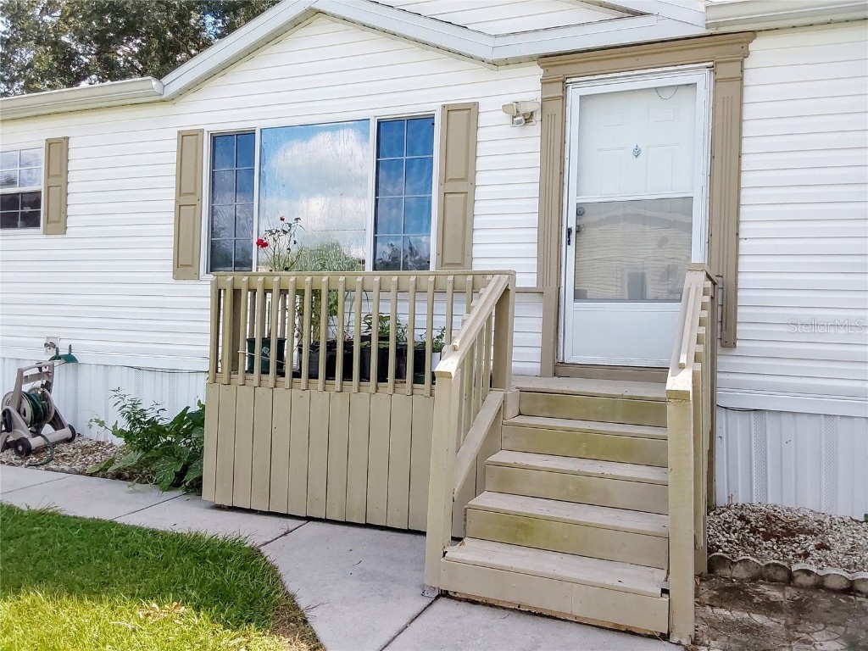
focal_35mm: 28
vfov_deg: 49.7
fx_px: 702
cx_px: 434
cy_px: 326
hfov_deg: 63.4
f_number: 1.9
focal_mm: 2.91
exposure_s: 1/1644
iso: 100
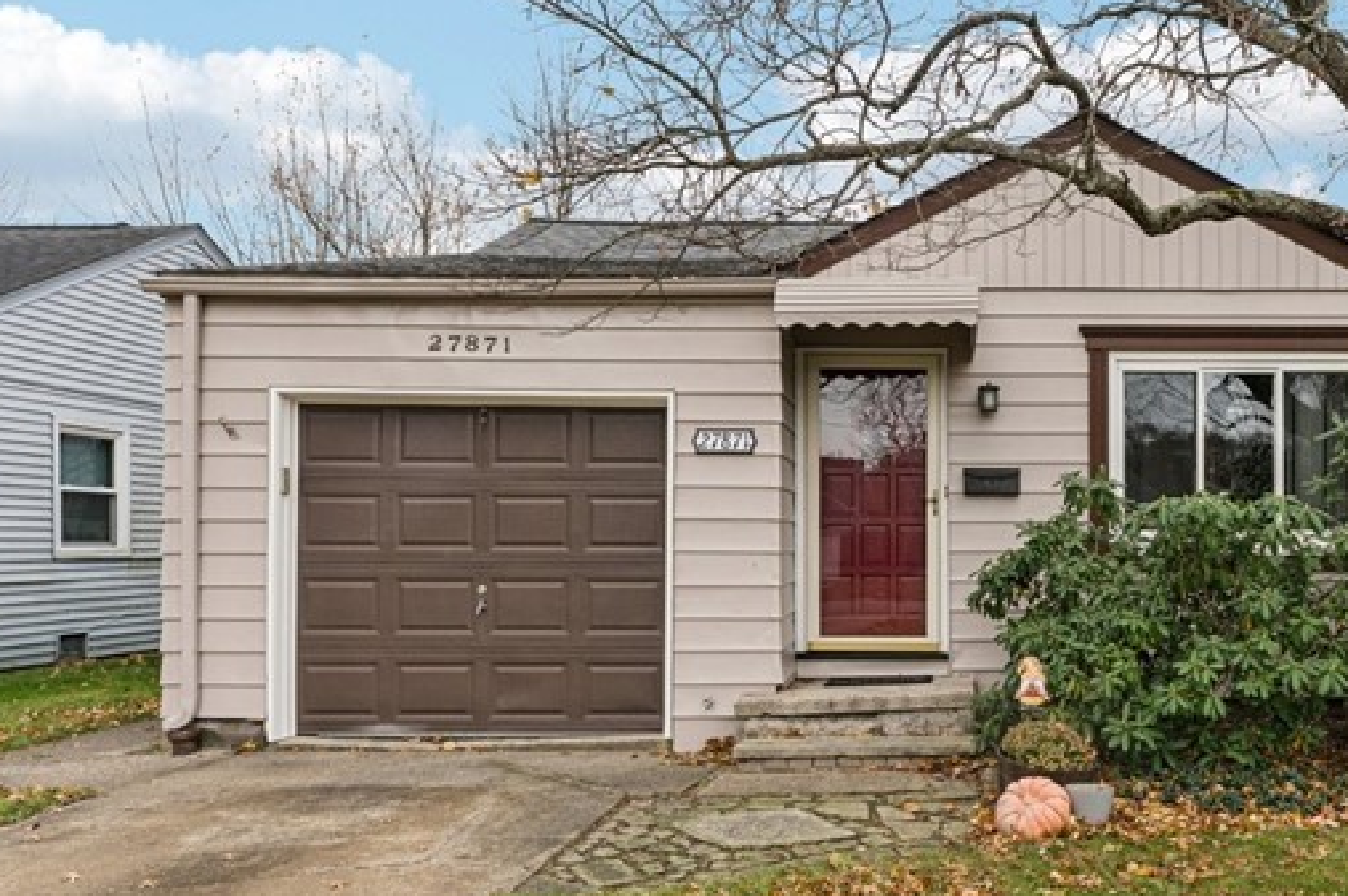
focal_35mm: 30
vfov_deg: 43.4
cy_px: 528
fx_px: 1122
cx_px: 994
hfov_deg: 59.0
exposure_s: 1/100
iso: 200
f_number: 8
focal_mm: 14
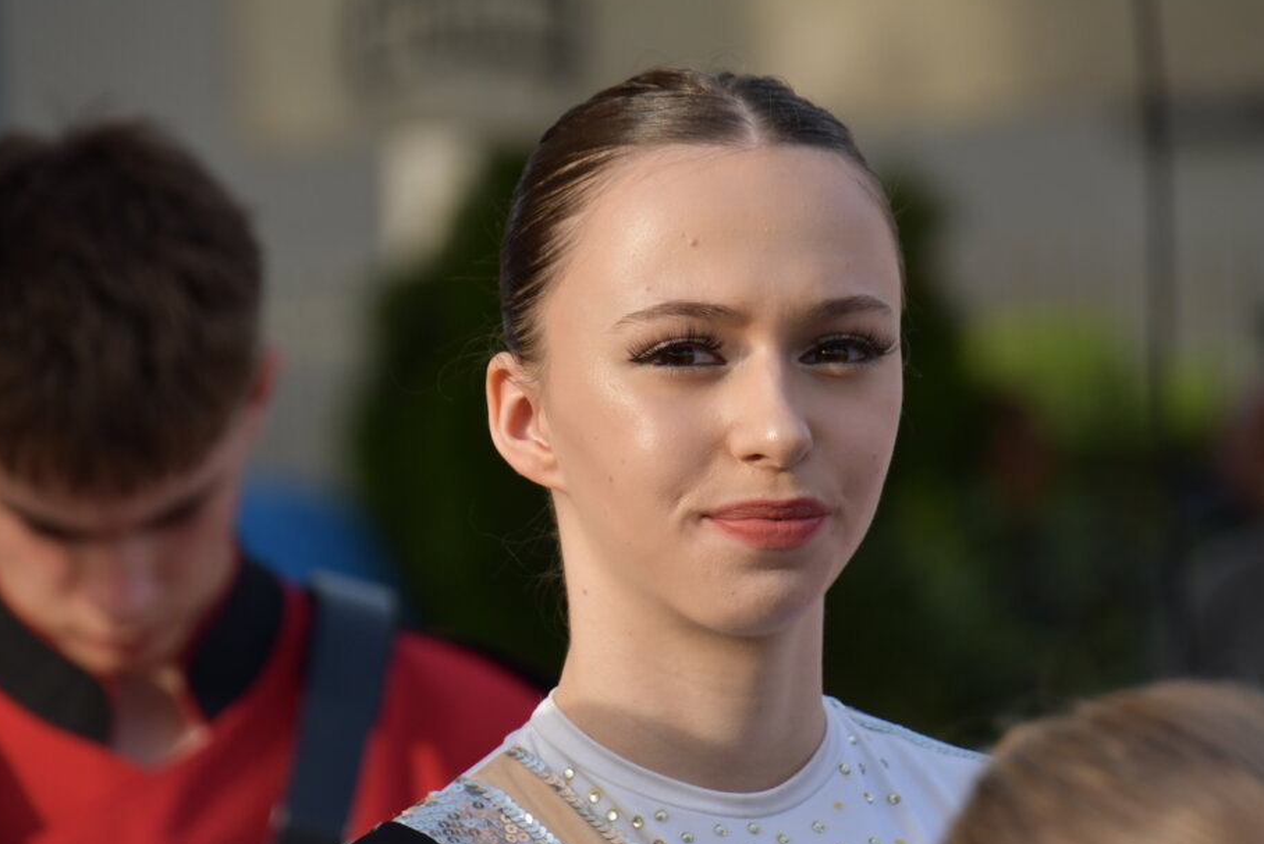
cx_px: 678
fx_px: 13065
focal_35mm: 372
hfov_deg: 5.5
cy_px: 437
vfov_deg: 3.7
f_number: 5.6
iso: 500
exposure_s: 1/1000
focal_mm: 220
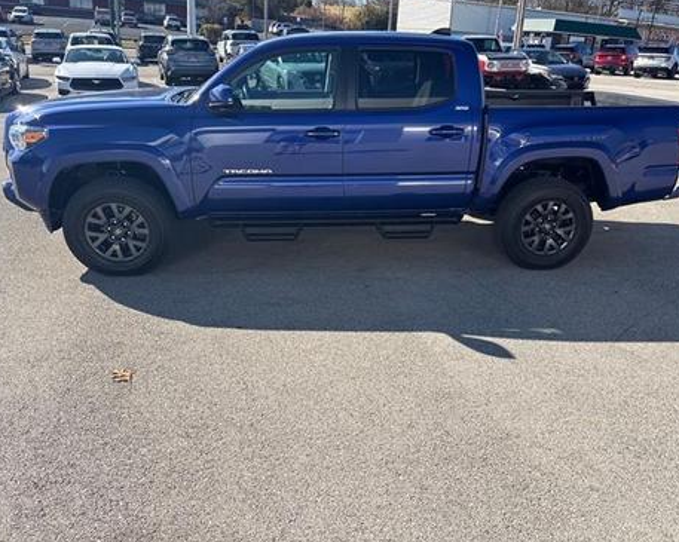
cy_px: 263
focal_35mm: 28
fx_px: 562
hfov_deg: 62.2
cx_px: 360
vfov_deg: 51.5
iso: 50
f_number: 1.6
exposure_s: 1/1626
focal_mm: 5.96
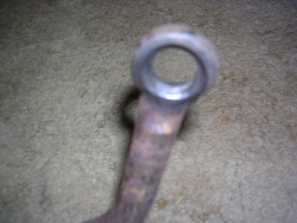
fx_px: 326
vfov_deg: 37.7
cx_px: 148
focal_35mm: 38
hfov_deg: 49.0
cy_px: 112
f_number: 2.8
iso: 50
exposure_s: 1/60.1
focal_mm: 5.8
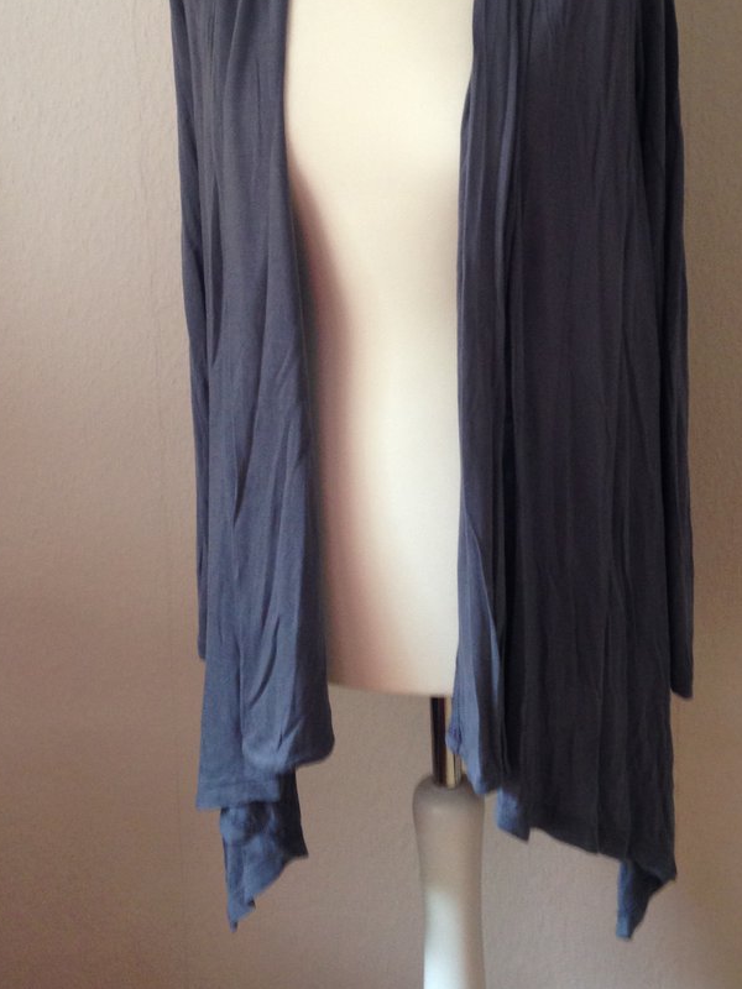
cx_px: 403
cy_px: 312
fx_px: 1572
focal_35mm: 55
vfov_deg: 34.5
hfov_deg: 26.5
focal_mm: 4.12
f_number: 2.4
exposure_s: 1/20
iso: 100
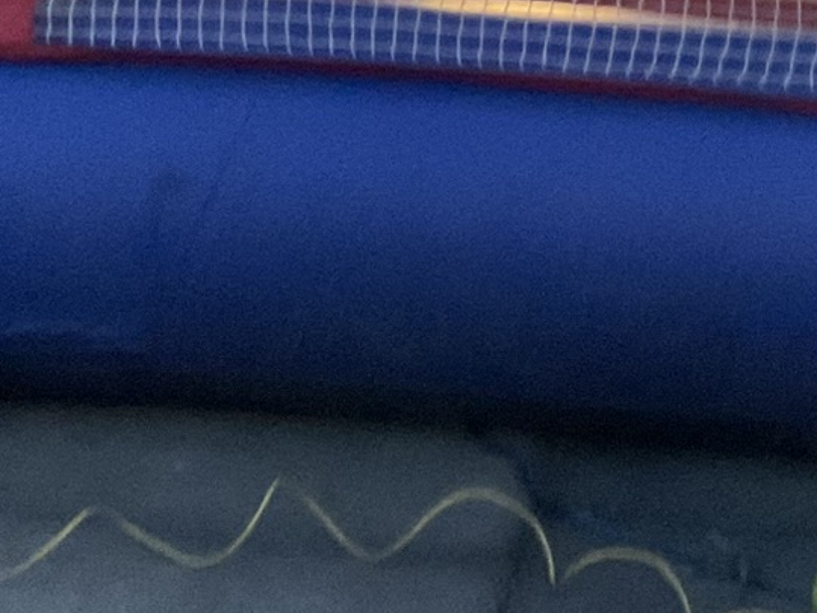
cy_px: -415
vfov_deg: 12.5
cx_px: 569
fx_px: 2596
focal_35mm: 110
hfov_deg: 17.8
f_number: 1.8
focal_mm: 3
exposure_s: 1/30
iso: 400
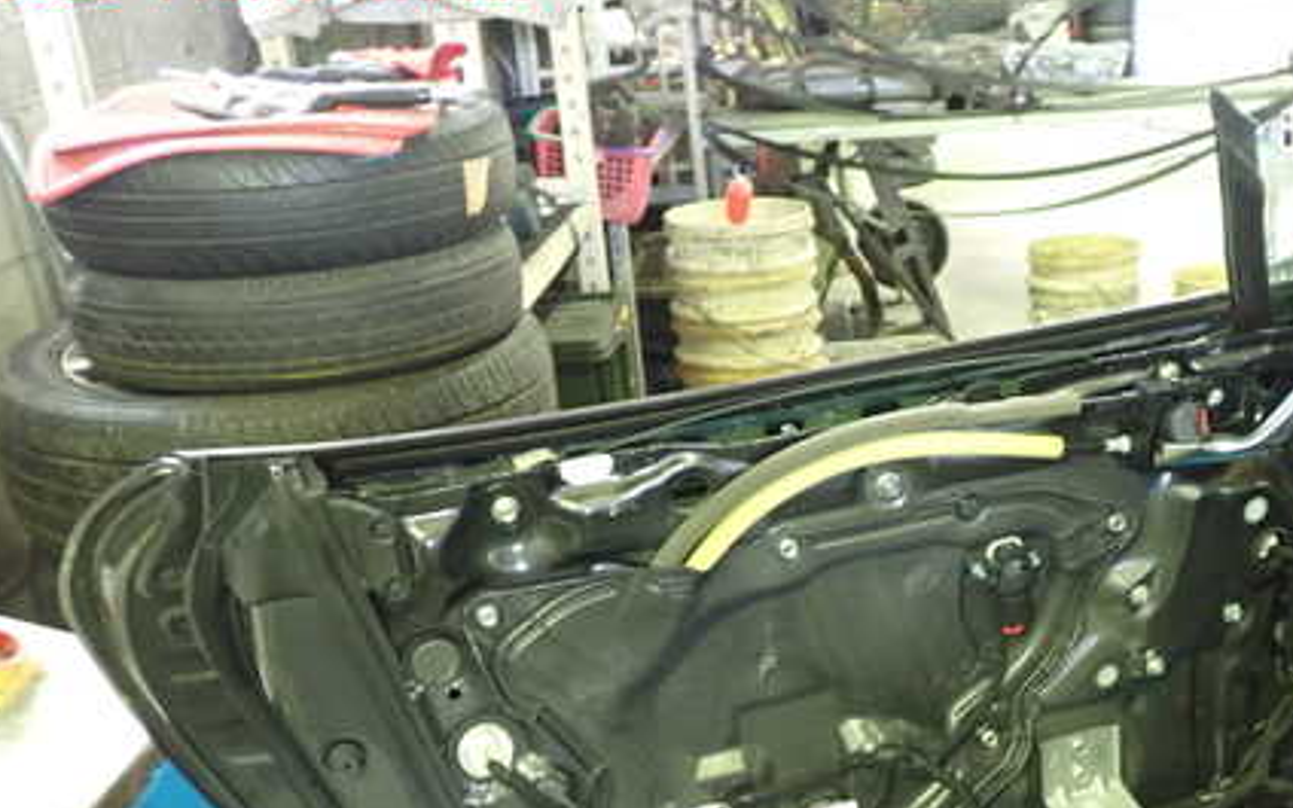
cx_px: 890
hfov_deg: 43.6
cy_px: 625
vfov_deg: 28.1
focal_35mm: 45
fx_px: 1586
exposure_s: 1/20
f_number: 2.3
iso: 800
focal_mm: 5.4
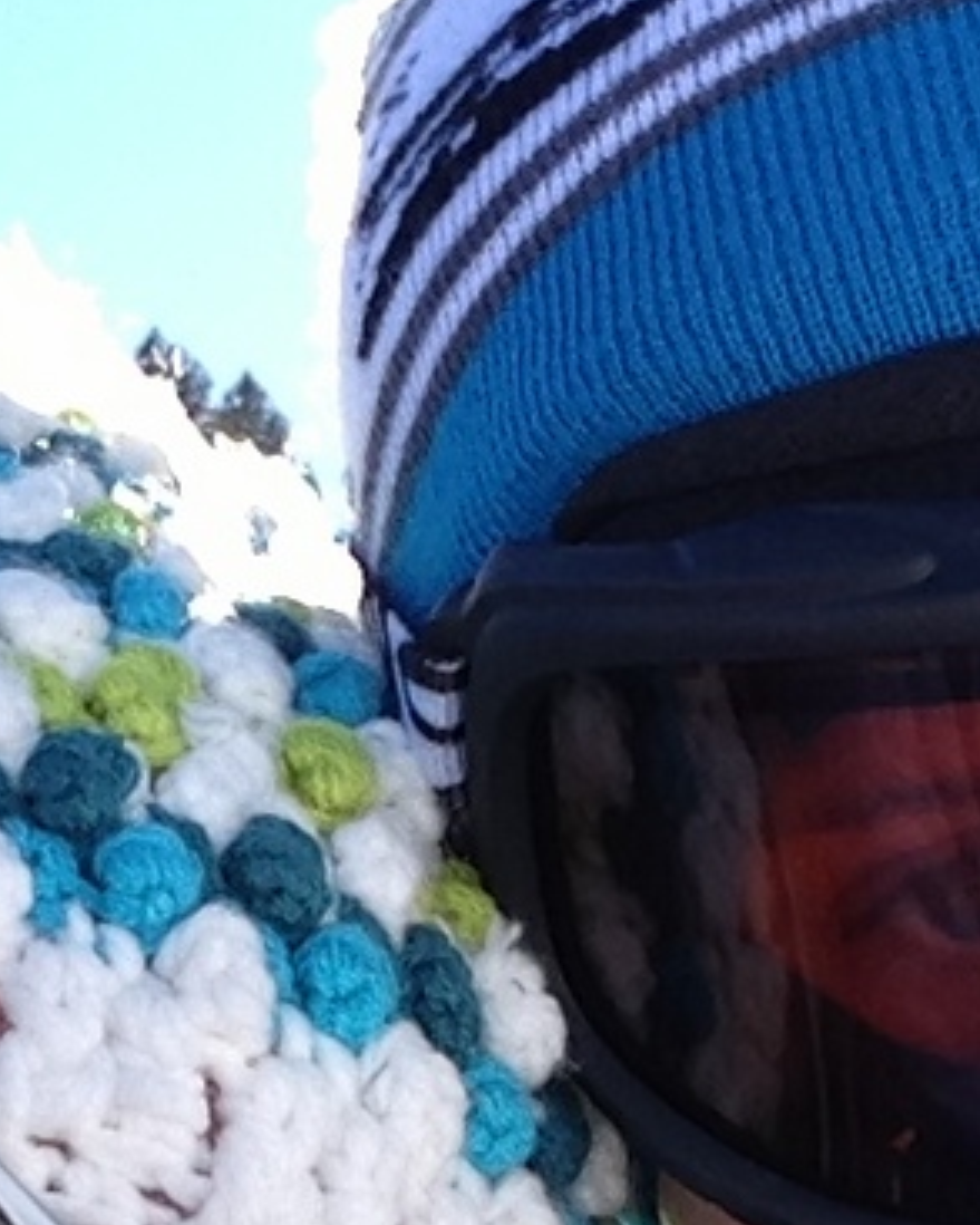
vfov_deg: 16.6
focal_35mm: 112
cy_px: 1359
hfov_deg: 13.6
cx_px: -27
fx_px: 4059
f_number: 2.4
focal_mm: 2.18
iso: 32
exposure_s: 1/416
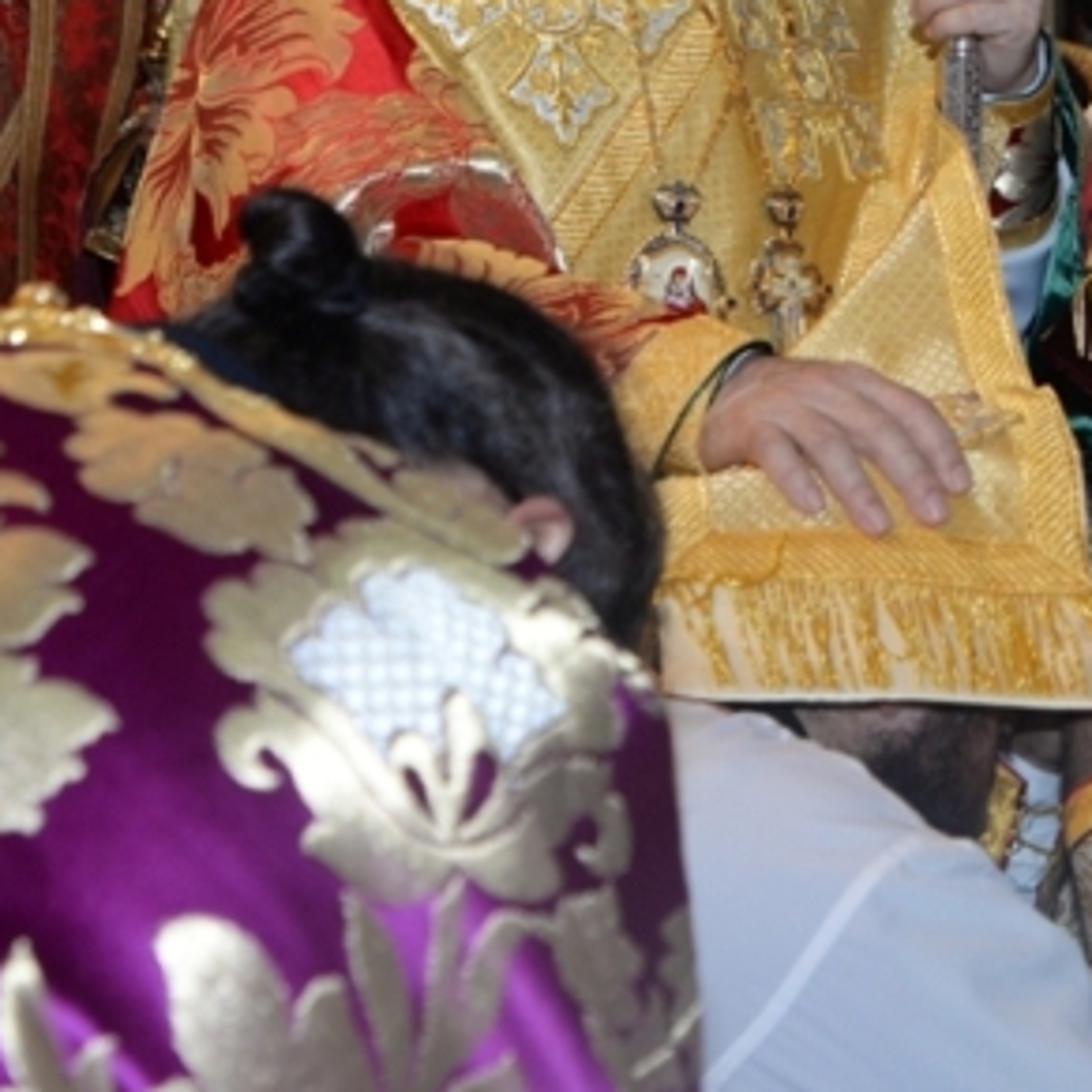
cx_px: 1336
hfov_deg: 14.3
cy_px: 231
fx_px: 4211
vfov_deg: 14.7
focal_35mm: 118
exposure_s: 1/80
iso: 1000
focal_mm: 42
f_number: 5.6
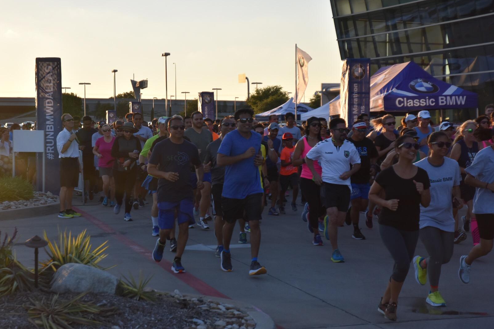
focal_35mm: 73
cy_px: 164
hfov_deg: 27.7
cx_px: 245
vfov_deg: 18.7
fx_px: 1002
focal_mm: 48
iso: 400
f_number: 4.5
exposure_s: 1/1250
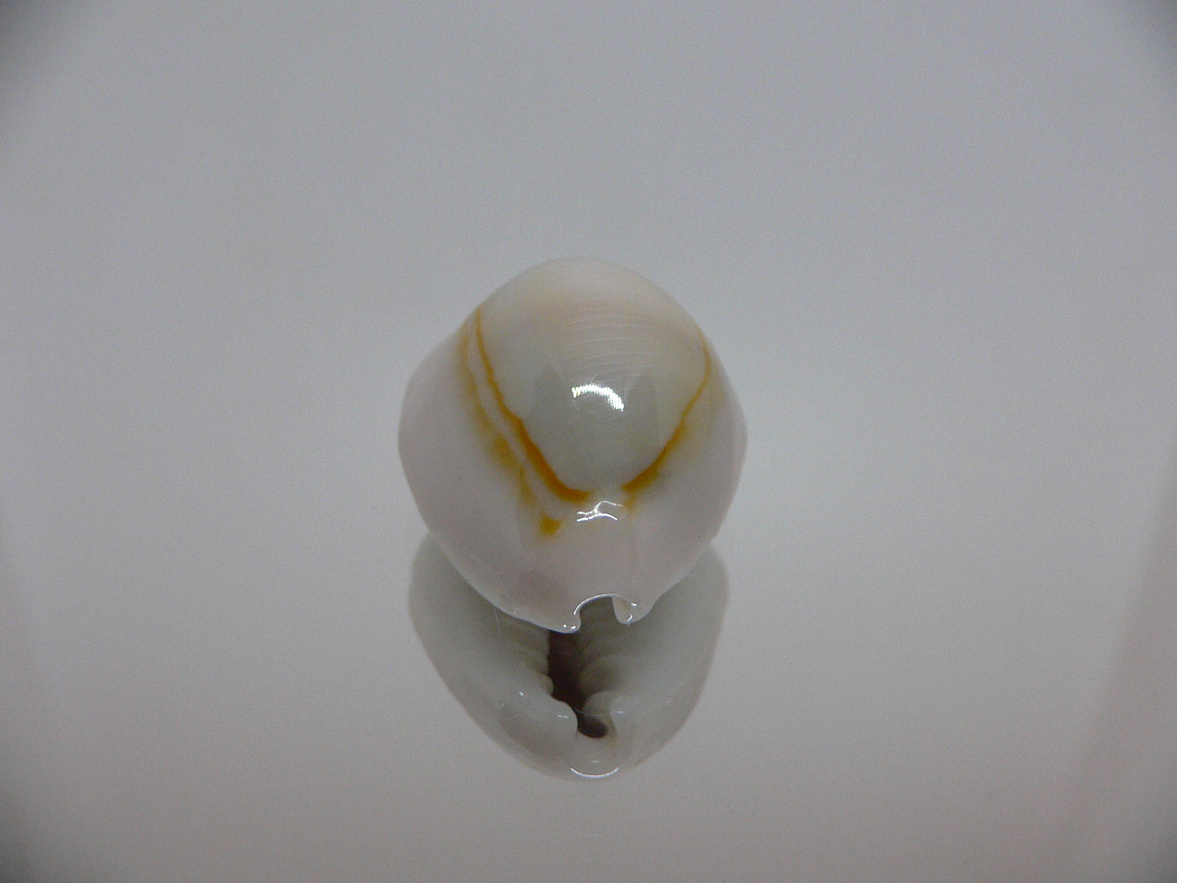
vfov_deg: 40.7
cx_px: 588
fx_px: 1190
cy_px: 442
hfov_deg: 52.6
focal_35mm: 35
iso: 200
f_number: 2.8
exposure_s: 1/60
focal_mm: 4.6
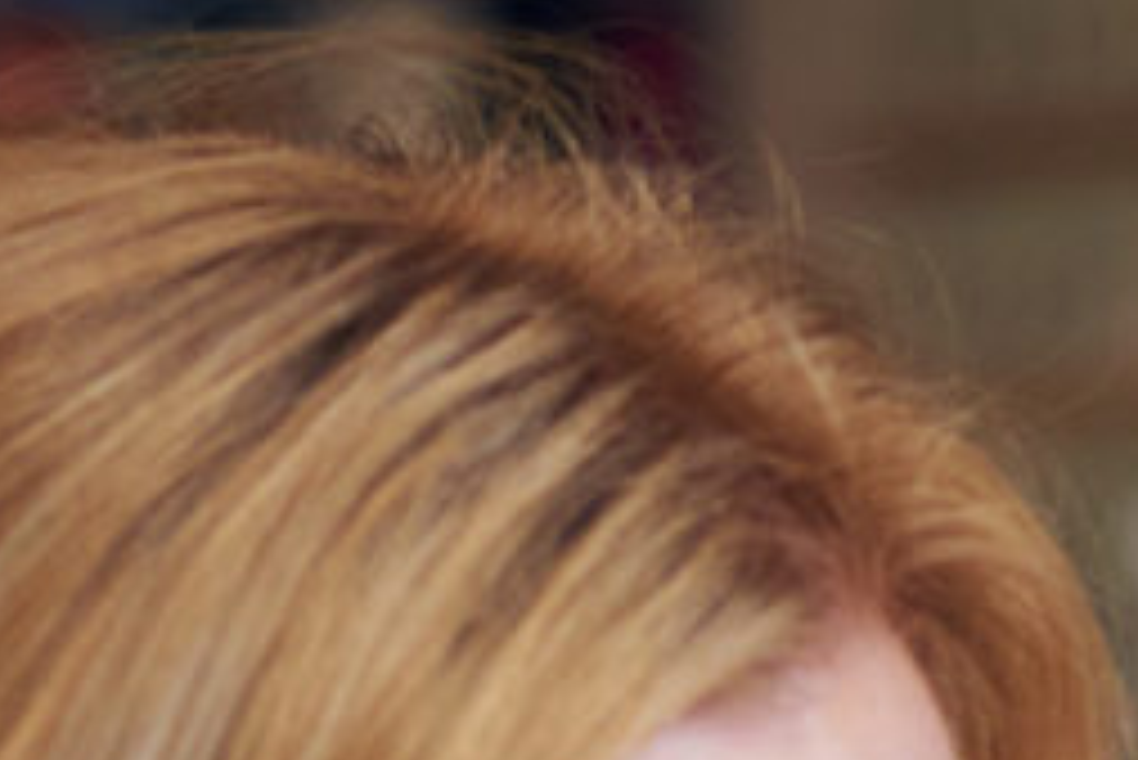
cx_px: 769
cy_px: 2084
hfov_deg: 6.8
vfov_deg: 4.4
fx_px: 9583
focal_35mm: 303
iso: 400
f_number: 3.2
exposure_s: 1/250
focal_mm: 50
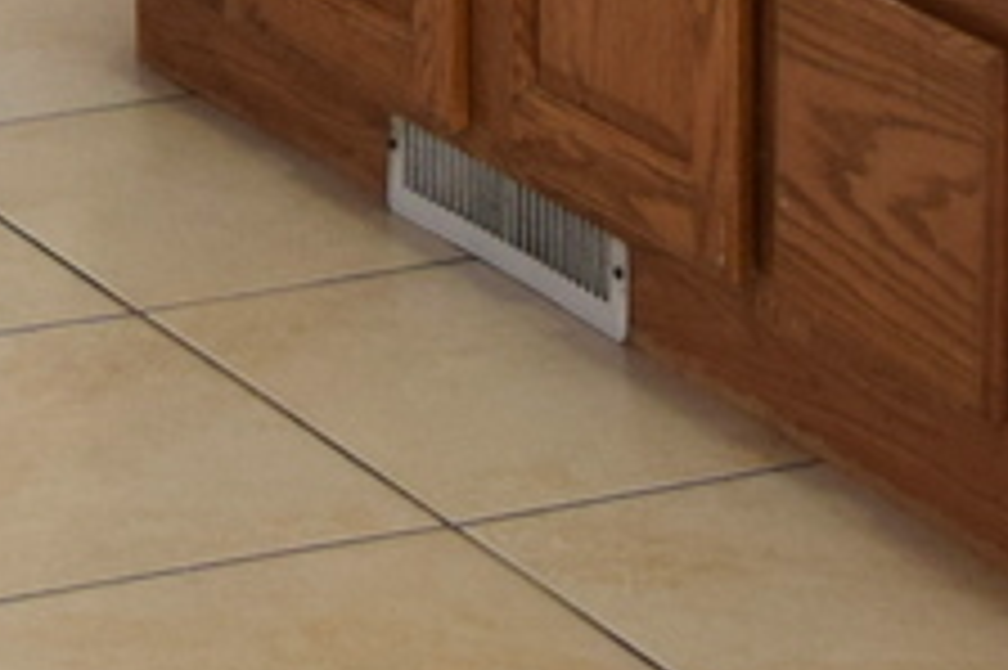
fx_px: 6071
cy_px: -1192
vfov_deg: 5.9
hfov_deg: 9.3
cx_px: -315
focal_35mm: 217
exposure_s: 1/80
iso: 400
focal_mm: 20
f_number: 4.5
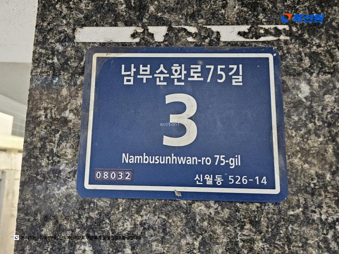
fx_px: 225
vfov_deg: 58.9
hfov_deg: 73.9
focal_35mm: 23
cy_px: 127
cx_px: 170
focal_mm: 6.3
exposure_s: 1/180
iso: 125
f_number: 1.7
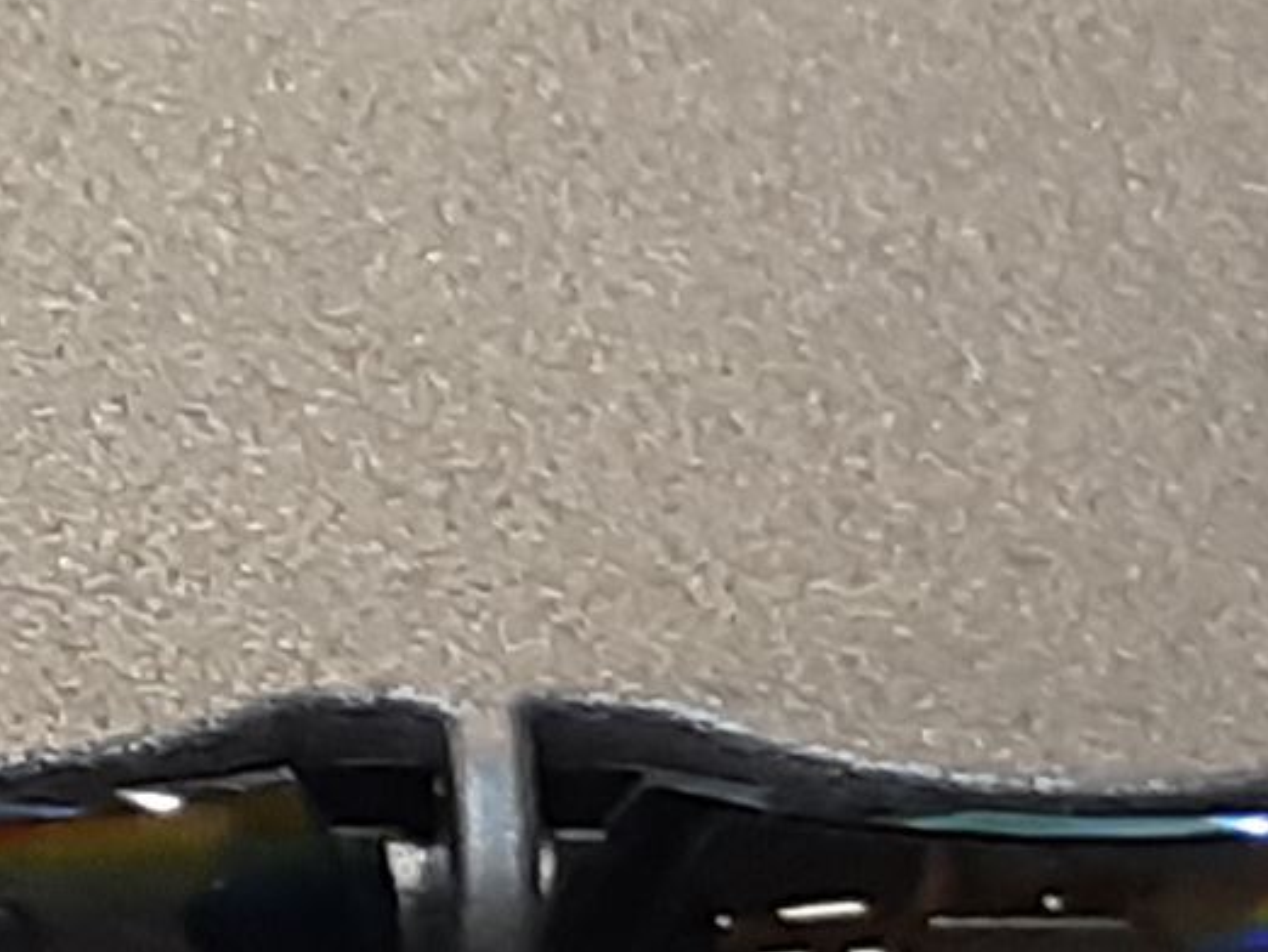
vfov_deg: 13.7
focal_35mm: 102
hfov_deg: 17.6
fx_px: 3738
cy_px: 1399
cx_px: -554
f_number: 1.7
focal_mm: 3.93
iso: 125
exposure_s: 1/50
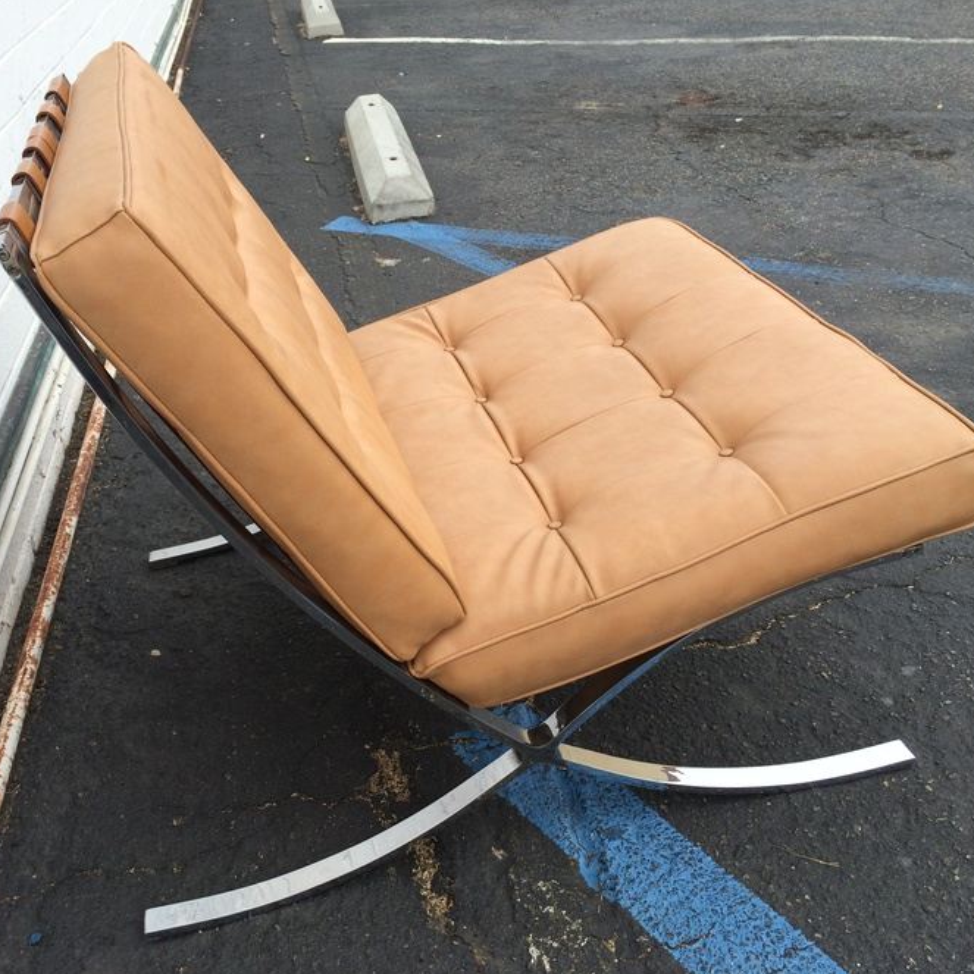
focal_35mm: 36
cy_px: 490
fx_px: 1146
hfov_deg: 45.9
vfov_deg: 46.0
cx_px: 411
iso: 32
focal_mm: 4.12
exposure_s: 1/789
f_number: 2.2
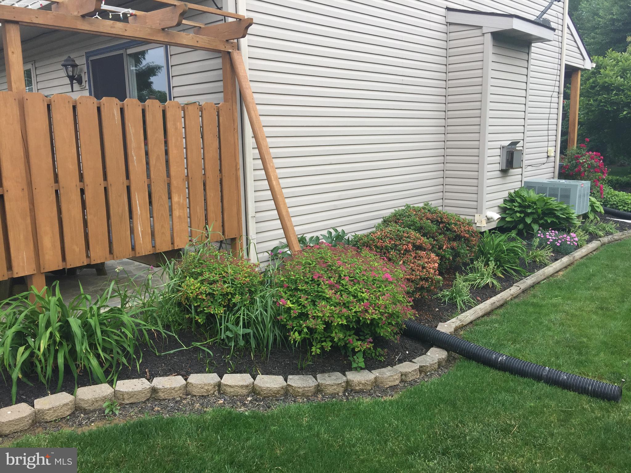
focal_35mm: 29
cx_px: 316
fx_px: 529
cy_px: 236
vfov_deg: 48.2
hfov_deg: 61.7
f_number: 2.2
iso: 32
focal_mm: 4.15
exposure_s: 1/363
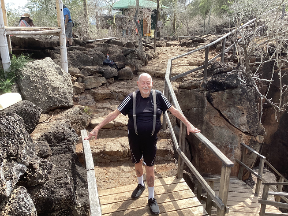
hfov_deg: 58.3
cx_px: 144
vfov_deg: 45.5
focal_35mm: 31
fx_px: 258
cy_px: 108
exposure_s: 1/515
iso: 25
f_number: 2.4
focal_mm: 3.3
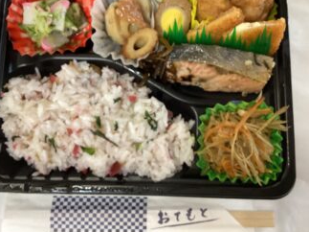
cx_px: 154
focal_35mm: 36
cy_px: 101
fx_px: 321
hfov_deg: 51.4
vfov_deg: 39.6
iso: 320
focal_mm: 3.3
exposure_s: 1/50
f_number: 2.4
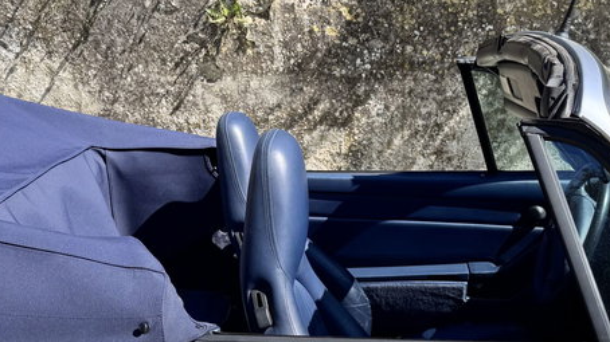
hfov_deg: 35.4
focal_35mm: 59
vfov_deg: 20.0
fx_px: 954
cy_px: 299
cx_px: 285
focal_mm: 6.76
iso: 80
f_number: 1.78
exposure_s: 1/2331
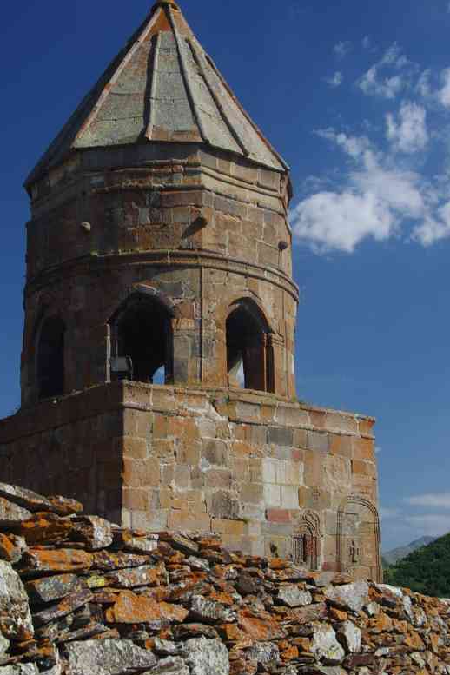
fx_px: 1181
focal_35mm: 63
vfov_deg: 31.9
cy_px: 377
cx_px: 171
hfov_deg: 21.5
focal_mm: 32.5
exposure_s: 1/80
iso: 200
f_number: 11
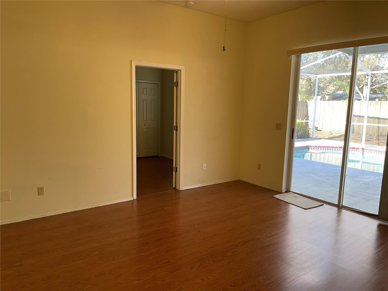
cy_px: 146
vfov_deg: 54.9
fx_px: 280
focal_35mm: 25
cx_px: 194
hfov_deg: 69.4
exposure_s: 1/60
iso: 80
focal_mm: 5.1
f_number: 1.6
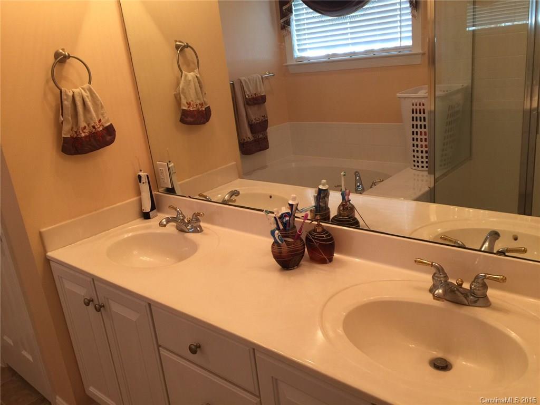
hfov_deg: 61.7
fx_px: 452
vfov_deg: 48.2
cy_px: 202
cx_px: 270
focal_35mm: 29
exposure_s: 1/15
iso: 32
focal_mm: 4.15
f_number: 2.2
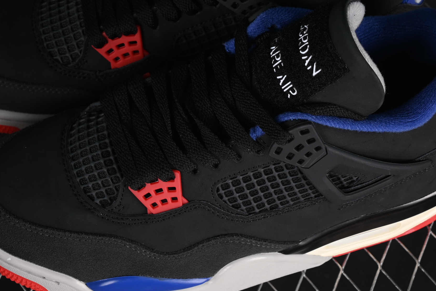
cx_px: 211
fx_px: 1514
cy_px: 90
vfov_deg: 11.0
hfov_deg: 16.4
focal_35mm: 125
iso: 160
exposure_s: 1/40
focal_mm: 50
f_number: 6.3
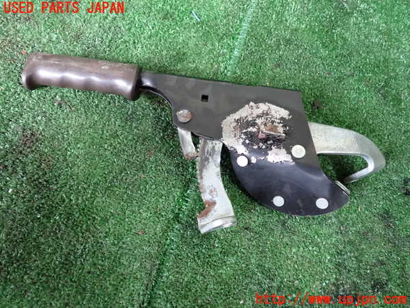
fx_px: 355
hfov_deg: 60.0
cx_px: 205
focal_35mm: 30
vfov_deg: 46.8
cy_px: 154
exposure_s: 1/60
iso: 1250
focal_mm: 5.4
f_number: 2.3
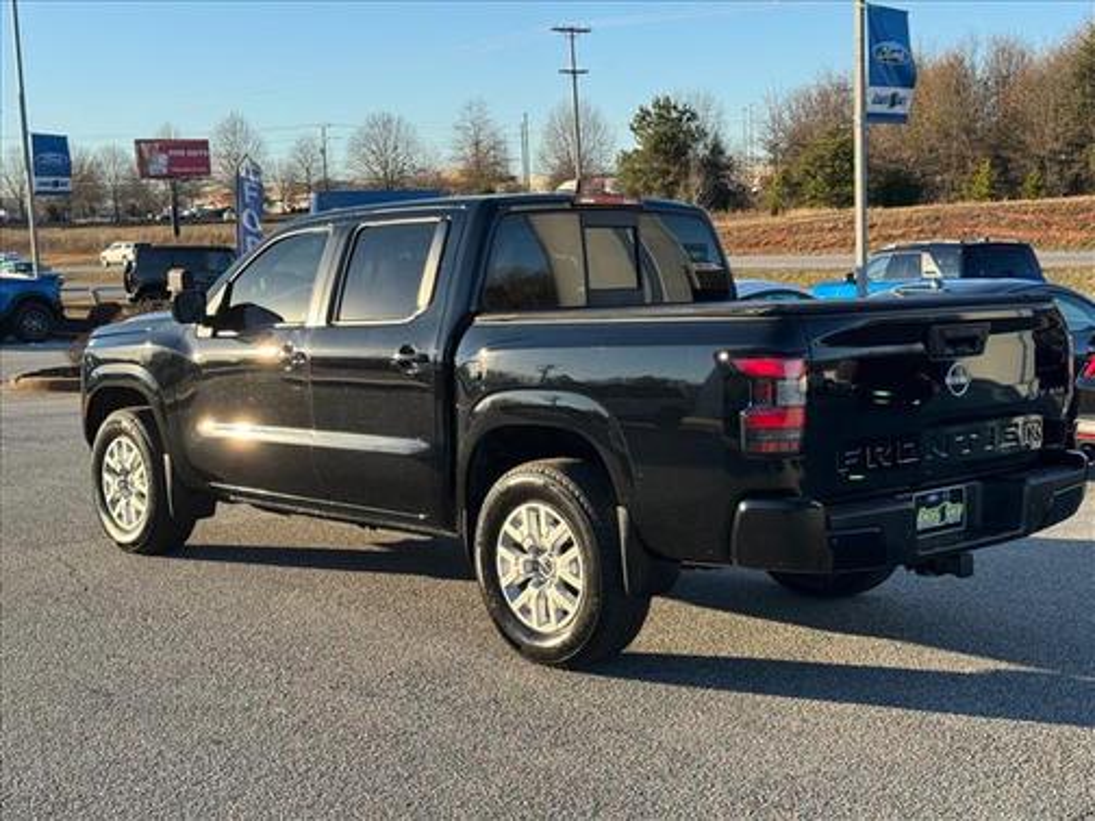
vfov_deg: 30.3
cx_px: 548
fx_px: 1518
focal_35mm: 48
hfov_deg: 39.7
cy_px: 410
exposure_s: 1/1524
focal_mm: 6.76
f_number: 1.78
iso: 64
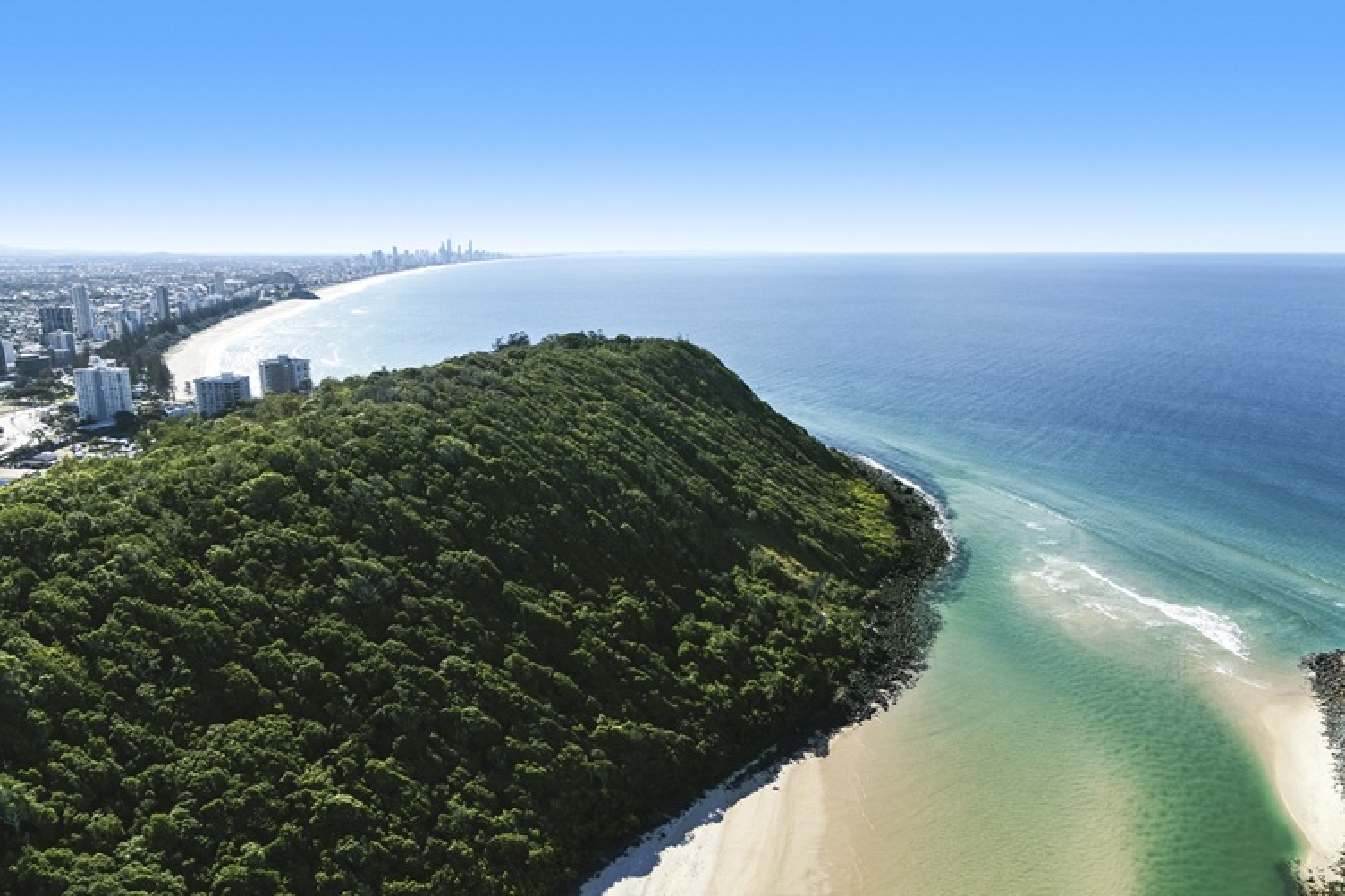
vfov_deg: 53.1
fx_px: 896
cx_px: 672
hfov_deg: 73.8
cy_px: 448
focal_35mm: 24
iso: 400
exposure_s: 1/100
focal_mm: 16
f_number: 4.5
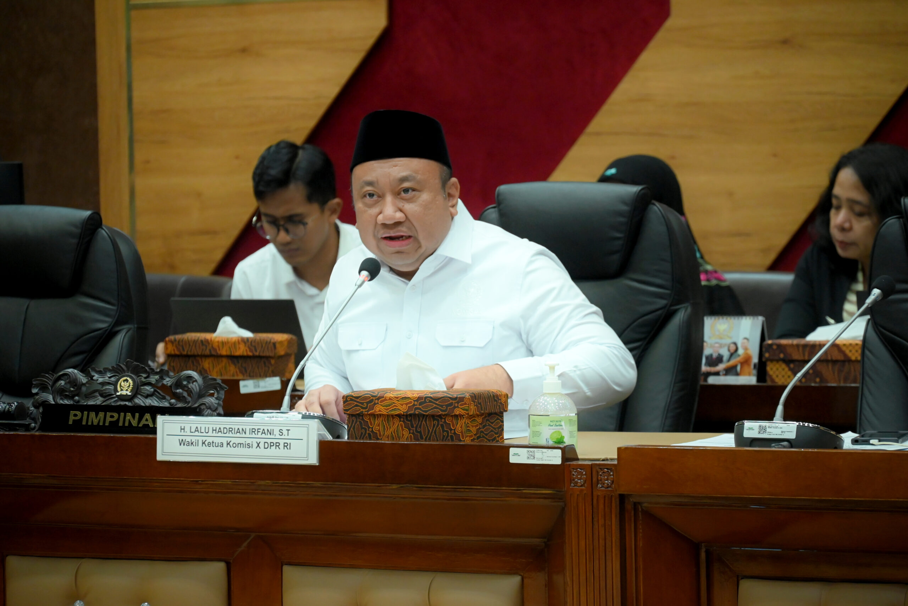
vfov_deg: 6.9
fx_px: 5046
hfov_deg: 10.3
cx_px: 454
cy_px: 303
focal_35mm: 200
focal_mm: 200
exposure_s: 1/100
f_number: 6.3
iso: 4000
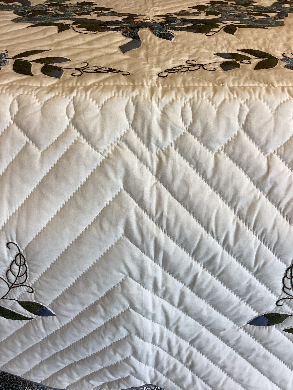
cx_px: 146
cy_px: 195
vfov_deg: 58.4
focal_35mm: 31
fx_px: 350
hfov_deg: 45.4
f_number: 2.4
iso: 50
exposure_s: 1/120
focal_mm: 3.3
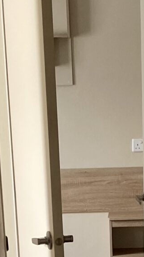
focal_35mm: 128
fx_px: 869
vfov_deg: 16.0
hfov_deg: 9.4
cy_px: 328
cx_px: 133
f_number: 1.8
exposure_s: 1/121
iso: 125
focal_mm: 4.25
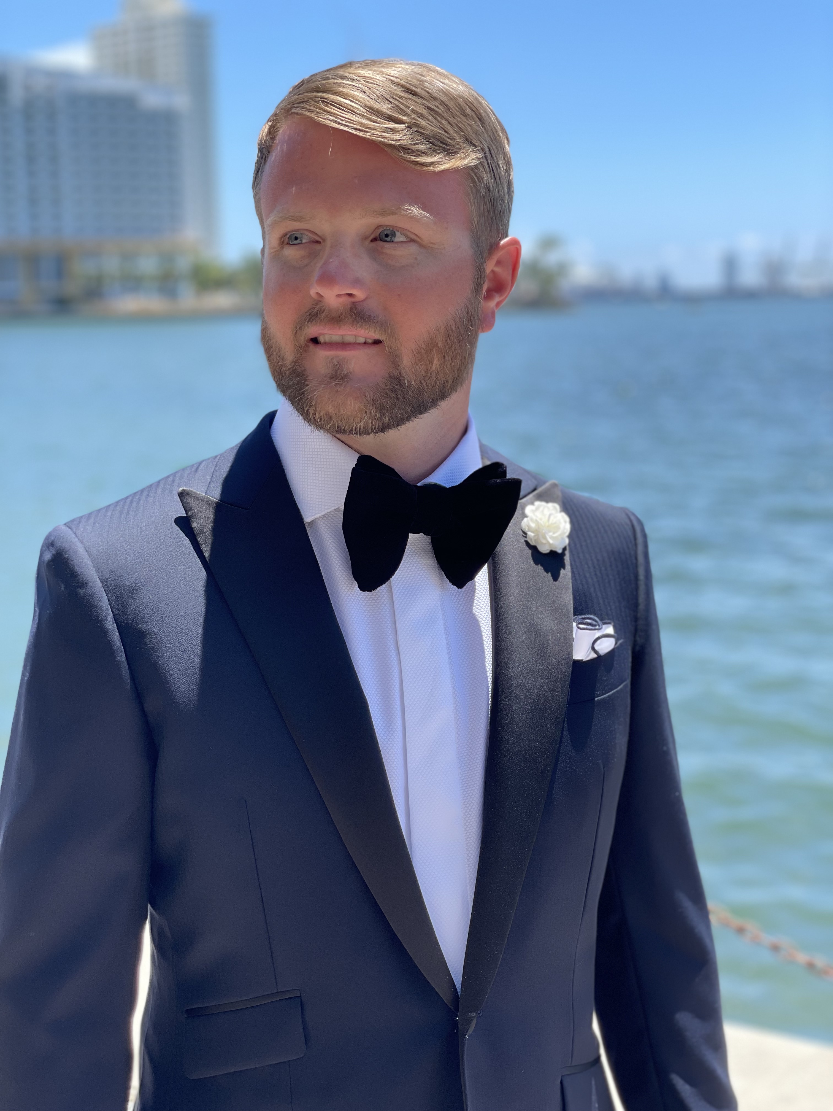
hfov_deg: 28.0
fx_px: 1668
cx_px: 416
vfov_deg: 36.8
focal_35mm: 52
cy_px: 556
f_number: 2
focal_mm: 6
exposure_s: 1/631
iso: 32
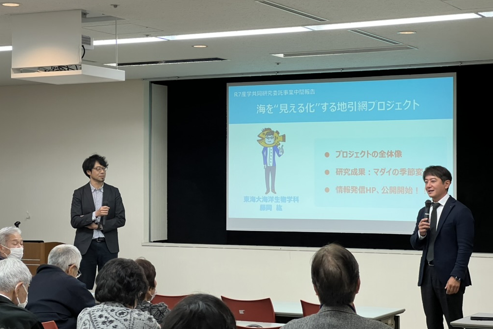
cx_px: 247
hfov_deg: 25.1
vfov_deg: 16.9
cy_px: 166
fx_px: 1109
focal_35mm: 81
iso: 200
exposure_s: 1/120
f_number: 2.8
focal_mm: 9
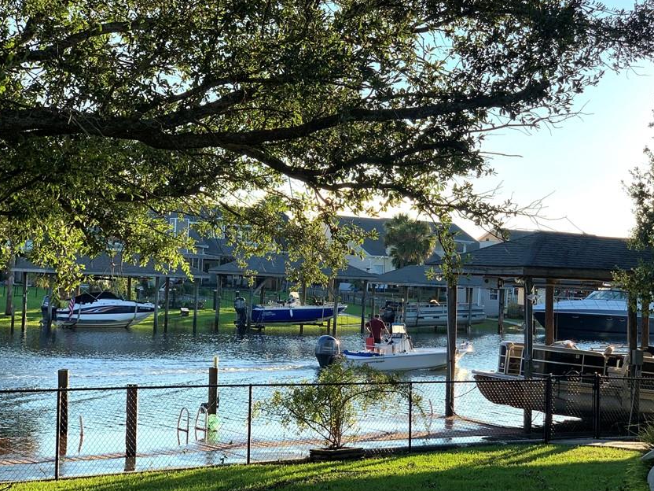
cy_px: 237
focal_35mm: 64
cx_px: 366
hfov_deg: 30.2
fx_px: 1209
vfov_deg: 22.9
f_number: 2.4
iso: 16
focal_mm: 6
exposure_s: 1/494
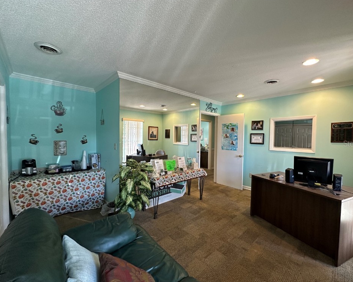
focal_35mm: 15
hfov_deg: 96.7
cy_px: 143
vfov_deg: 84.0
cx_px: 185
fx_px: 157
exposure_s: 1/60
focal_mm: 2.22
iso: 160
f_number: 2.2
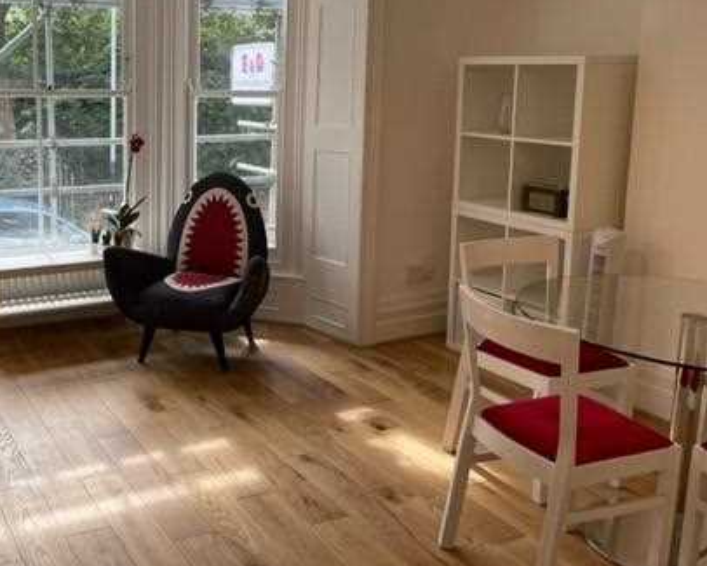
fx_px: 837
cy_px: 204
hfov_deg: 44.3
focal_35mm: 40
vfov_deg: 37.1
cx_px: 181
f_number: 1.6
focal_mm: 5.1
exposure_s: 1/234
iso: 32
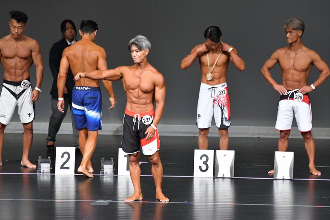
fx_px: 2886
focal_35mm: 315
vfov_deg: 4.4
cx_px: 165
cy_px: 110
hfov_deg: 6.5
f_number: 5.6
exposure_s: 1/400
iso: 5000
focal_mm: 210
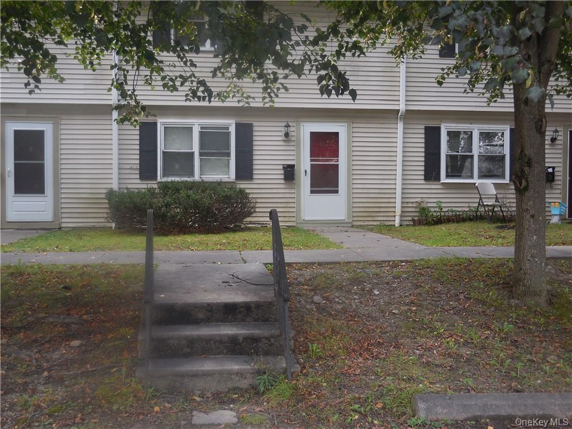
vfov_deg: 36.8
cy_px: 214
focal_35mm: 39
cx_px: 286
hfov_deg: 47.9
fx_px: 644
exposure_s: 1/100
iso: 125
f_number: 3.9
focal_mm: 7
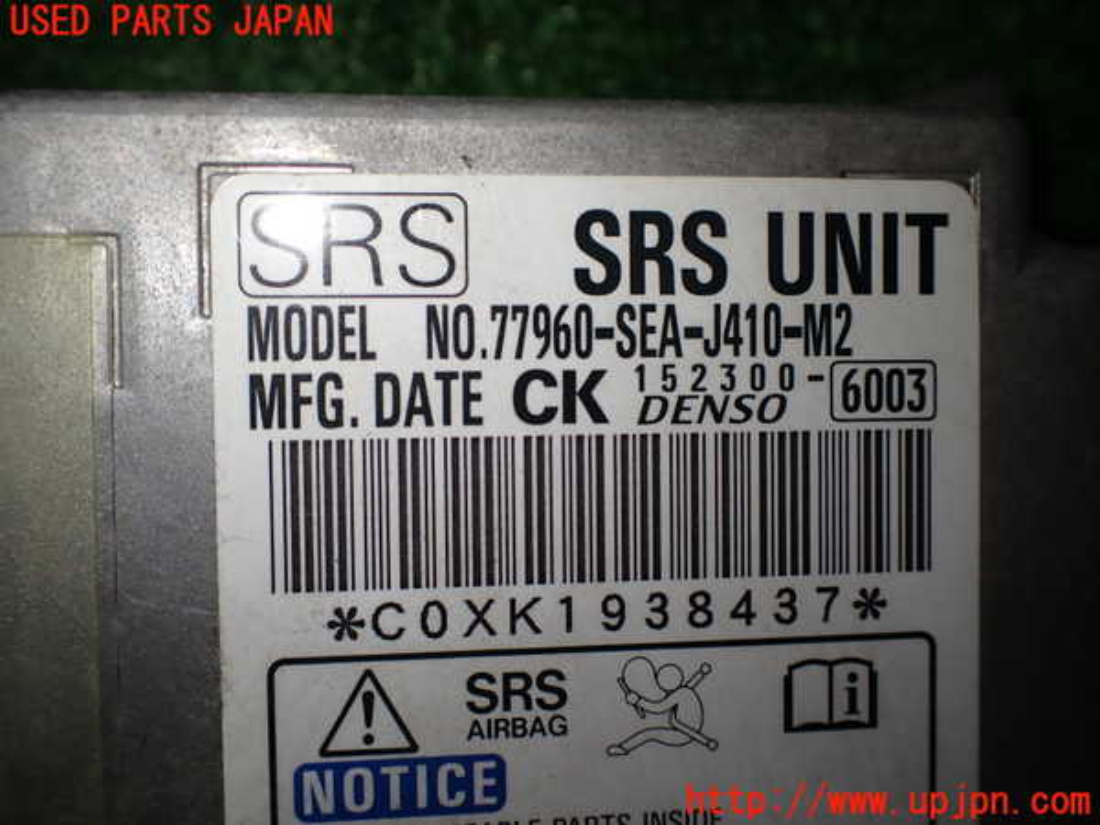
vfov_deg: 46.8
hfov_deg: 60.0
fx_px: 953
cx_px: 550
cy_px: 412
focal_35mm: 30
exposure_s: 1/160
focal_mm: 5.4
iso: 100
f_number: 2.3
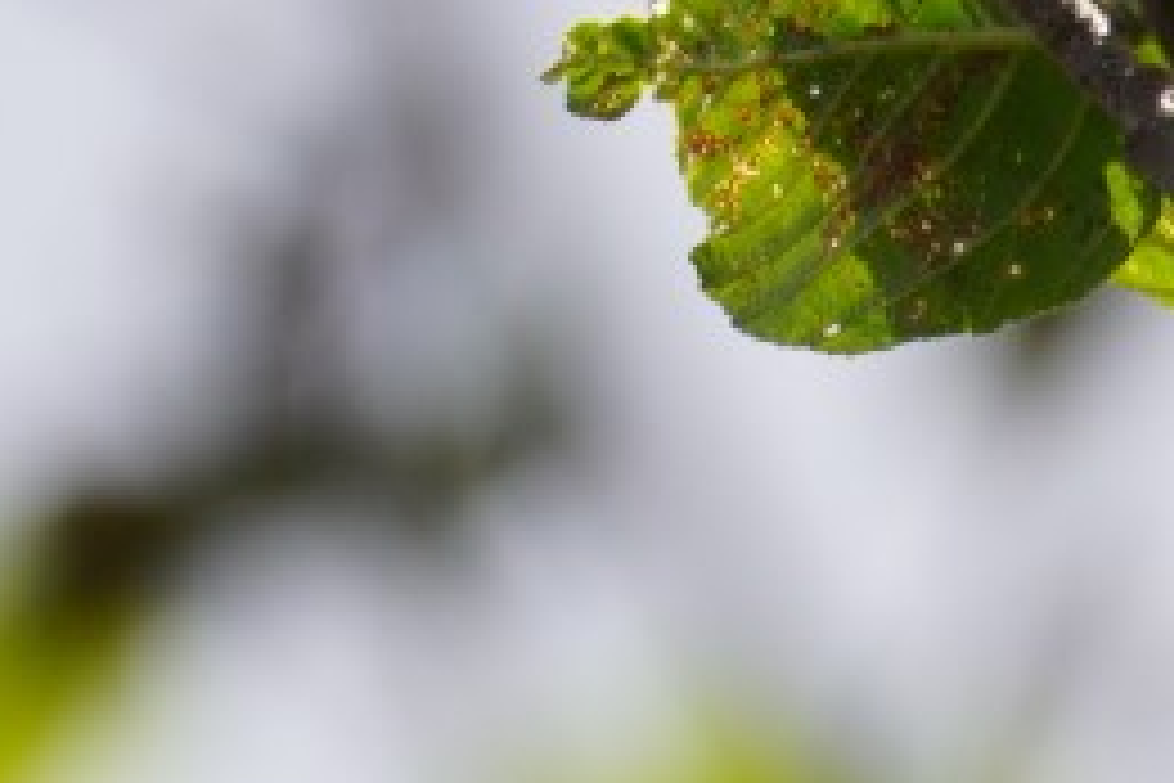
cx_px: 2155
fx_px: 152021
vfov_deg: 0.3
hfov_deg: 0.4
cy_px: 2205
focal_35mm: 4662
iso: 250
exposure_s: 1/500
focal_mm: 500
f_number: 6.7
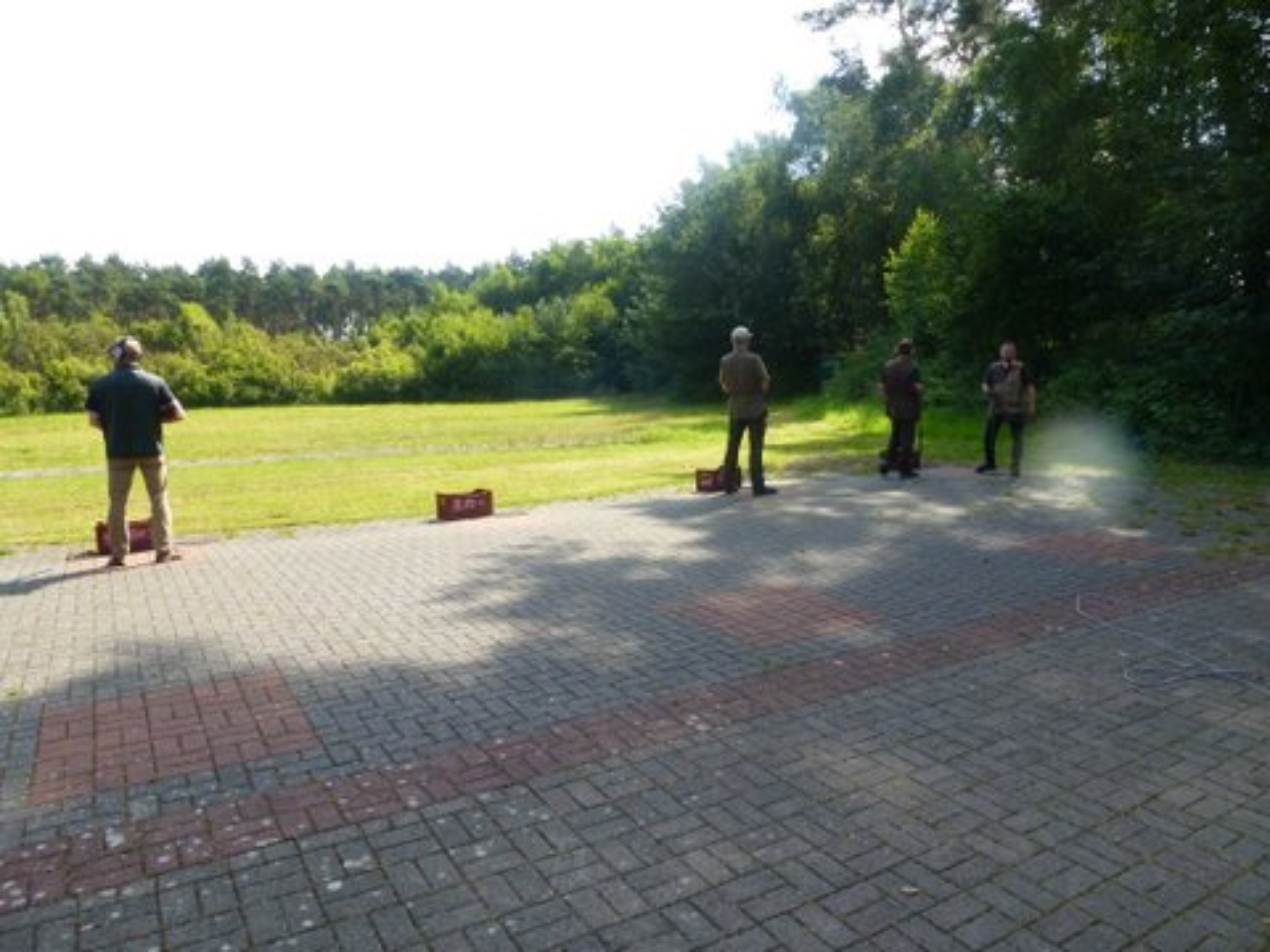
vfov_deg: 56.8
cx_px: 635
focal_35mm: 24
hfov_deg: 71.6
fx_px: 881
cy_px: 476
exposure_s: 1/250
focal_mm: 4.3
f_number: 4
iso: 100
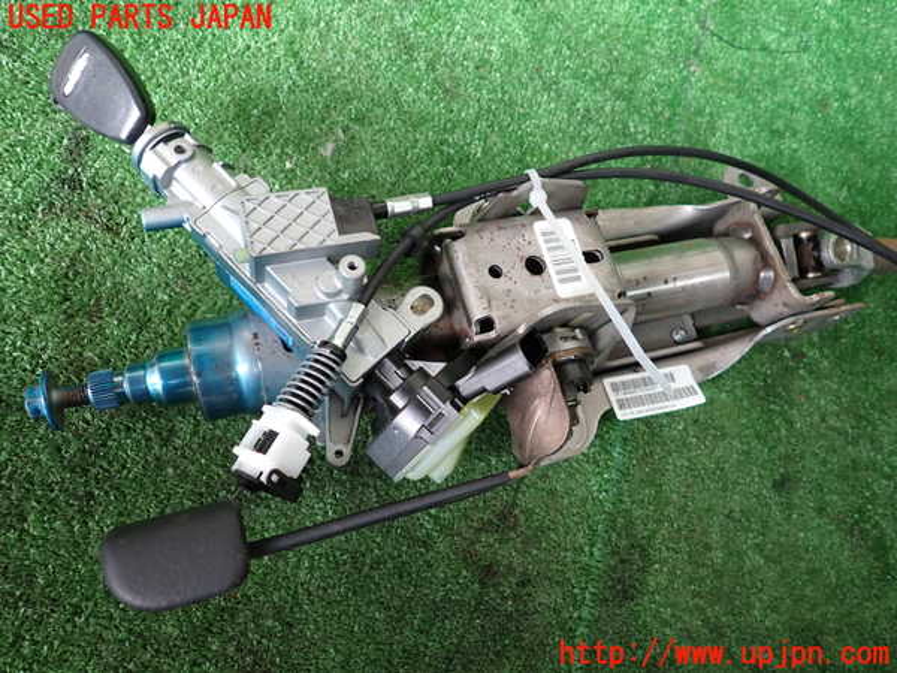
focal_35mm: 25
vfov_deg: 54.9
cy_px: 336
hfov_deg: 69.4
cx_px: 448
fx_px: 648
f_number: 2
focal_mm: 4.5
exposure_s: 1/60
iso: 200
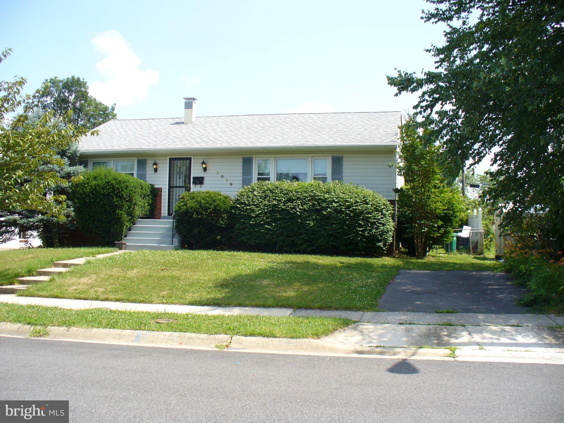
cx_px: 282
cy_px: 212
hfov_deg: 50.1
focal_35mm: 37
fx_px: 603
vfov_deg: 38.7
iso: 80
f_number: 5.6
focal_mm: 6.1
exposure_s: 1/160
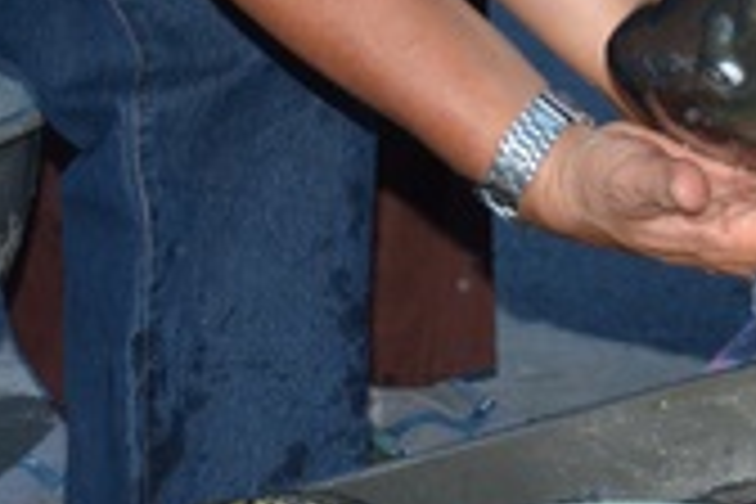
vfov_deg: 6.6
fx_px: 4261
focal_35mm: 203
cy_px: -358
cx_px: 760
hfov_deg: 10.1
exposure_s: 1/60
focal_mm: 35
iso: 640
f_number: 4.5
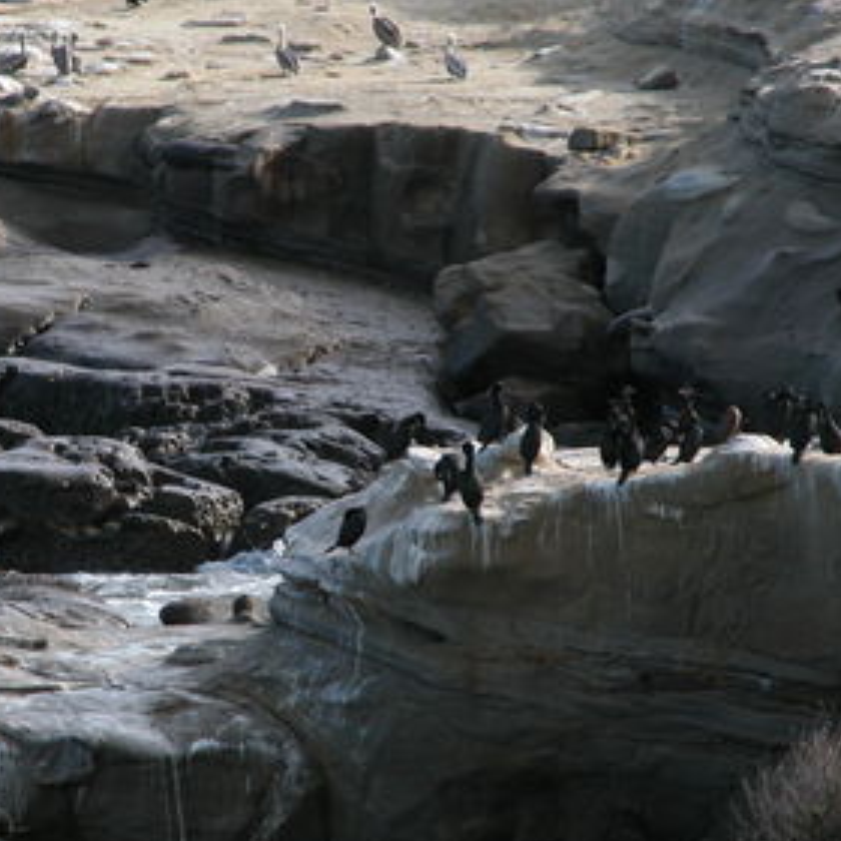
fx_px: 9565
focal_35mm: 348
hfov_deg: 5.0
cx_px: 318
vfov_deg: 5.0
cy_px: 448
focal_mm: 71.2
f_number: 4.7
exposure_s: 1/210
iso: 100
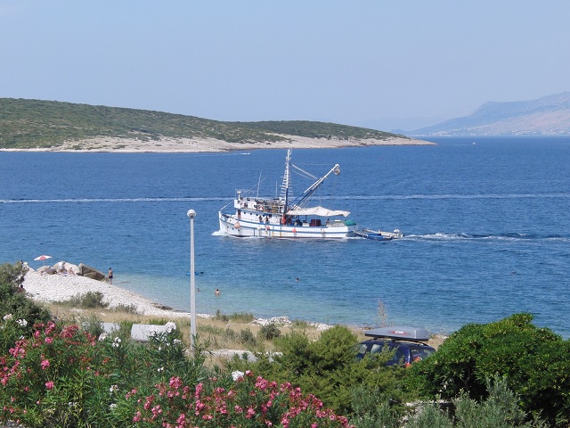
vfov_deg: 13.7
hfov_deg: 18.2
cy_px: 214
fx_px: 1778
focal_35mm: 108
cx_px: 285
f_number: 6.4
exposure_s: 1/320
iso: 100
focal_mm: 19.2
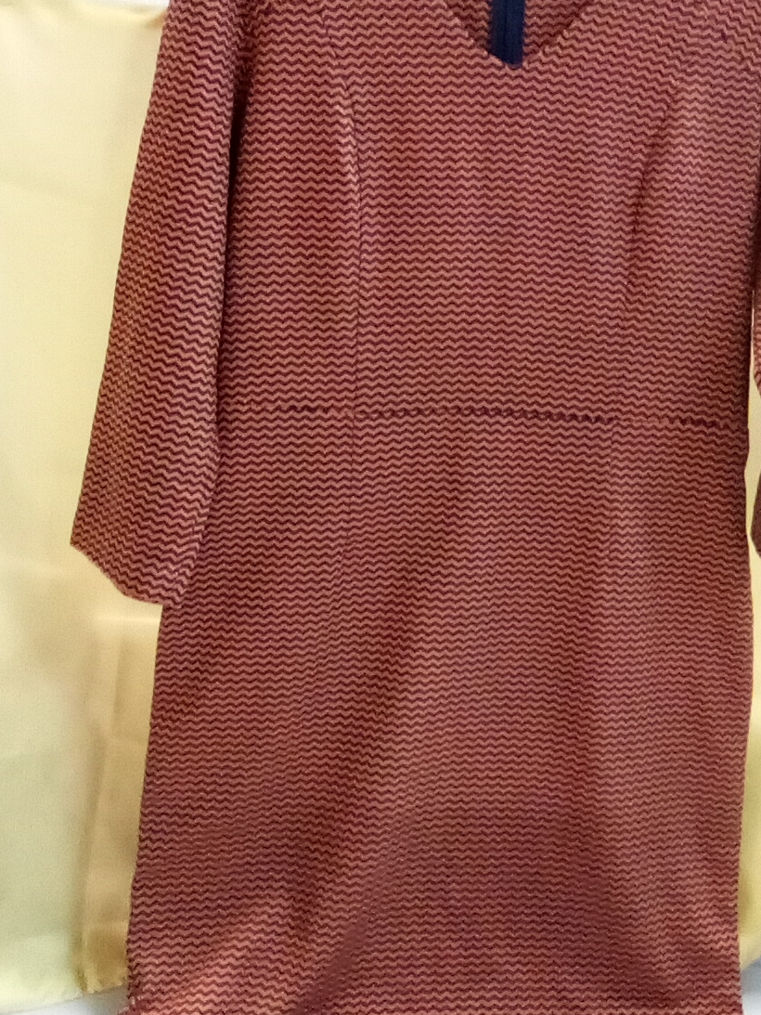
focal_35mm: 41
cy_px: 435
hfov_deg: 35.0
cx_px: 458
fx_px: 1202
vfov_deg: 45.6
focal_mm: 2.27
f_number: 2.2
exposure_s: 1/20
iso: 384
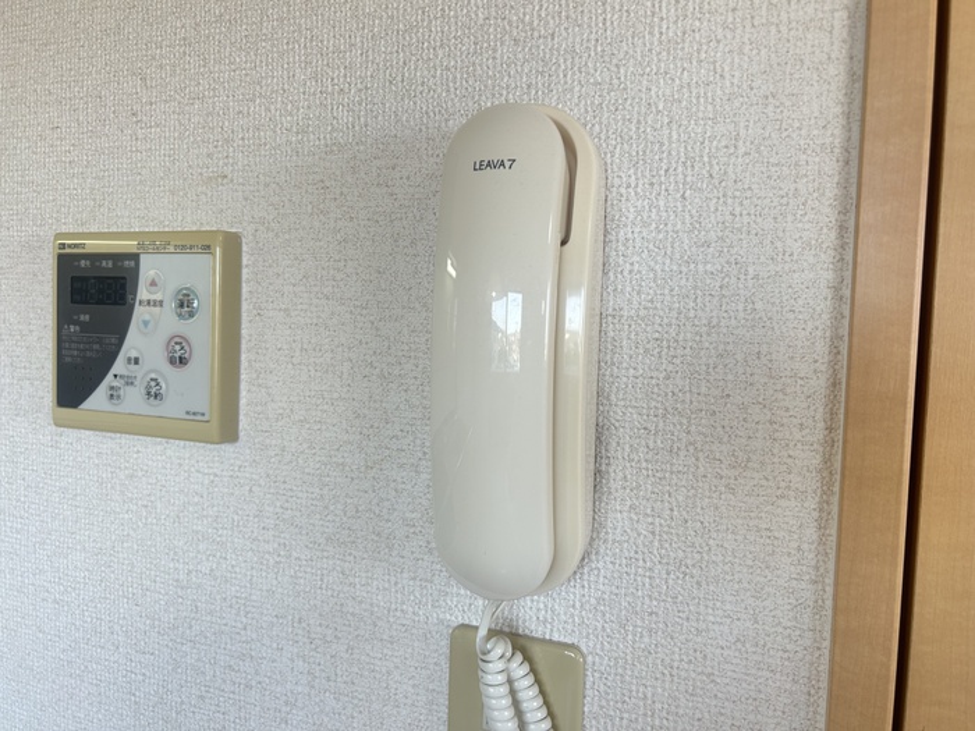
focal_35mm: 26
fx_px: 732
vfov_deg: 53.1
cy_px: 366
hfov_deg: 67.3
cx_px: 488
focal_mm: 5.7
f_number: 1.5
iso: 50
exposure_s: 1/120
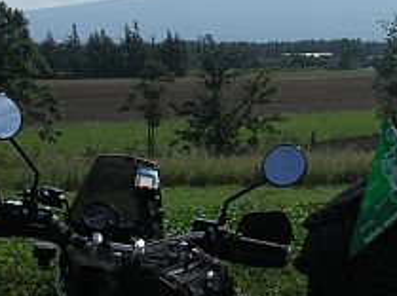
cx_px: 433
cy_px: 8
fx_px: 2038
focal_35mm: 178
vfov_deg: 8.3
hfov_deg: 11.0
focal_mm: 15
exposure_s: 1/320
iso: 50
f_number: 7.1
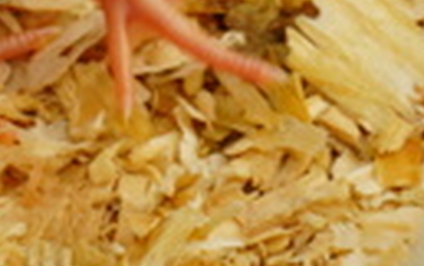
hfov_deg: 5.7
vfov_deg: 3.6
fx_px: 4212
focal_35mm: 364
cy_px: -215
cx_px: -79
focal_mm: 30
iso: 100
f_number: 10
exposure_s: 1/125
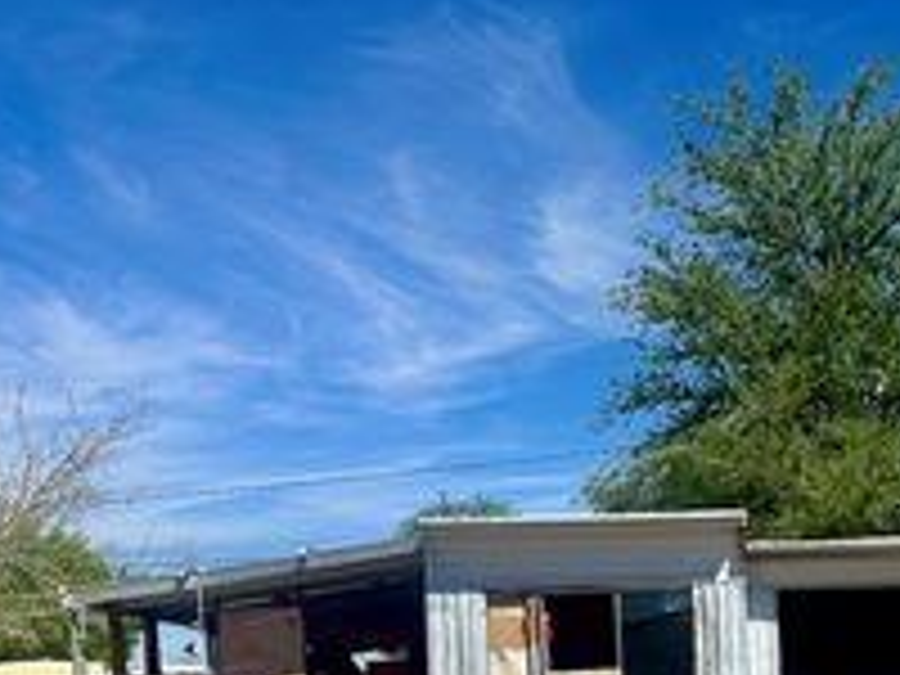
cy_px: 754
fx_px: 1560
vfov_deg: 22.9
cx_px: 747
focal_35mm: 60
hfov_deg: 31.2
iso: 80
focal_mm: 6.86
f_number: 1.78
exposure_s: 1/7042
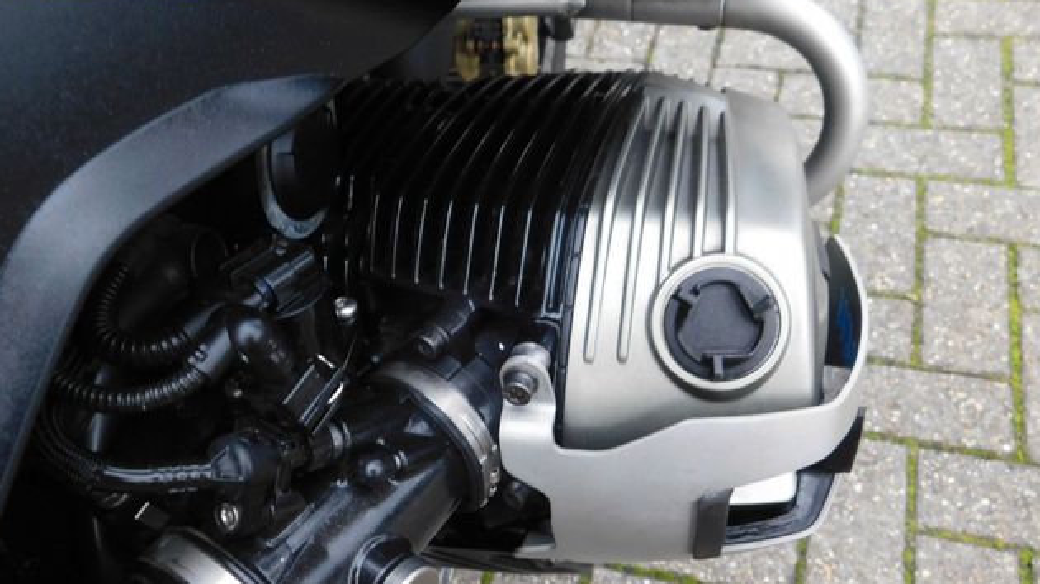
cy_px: 353
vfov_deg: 37.6
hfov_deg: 62.6
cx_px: 515
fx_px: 855
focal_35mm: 31
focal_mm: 4.9
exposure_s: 1/30
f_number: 3.2
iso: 280
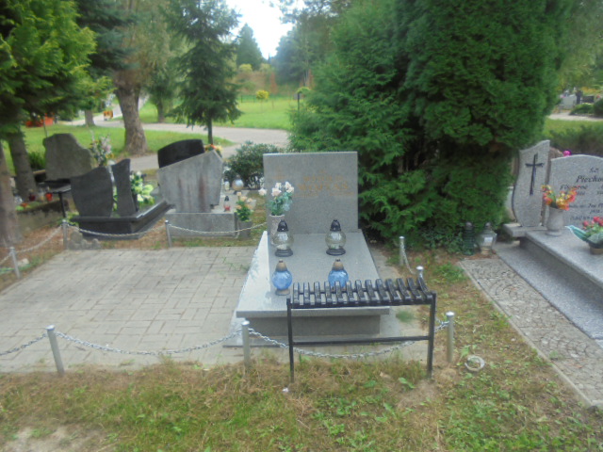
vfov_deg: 53.1
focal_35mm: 26
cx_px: 302
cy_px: 226
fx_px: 453
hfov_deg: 67.3
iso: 100
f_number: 3.5
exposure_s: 1/160
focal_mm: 4.6
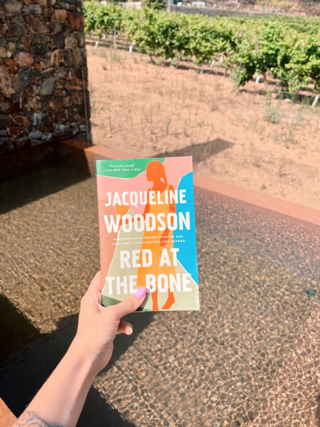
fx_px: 320
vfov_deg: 67.3
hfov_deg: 53.1
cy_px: 214
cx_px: 160
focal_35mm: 26
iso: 50
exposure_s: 1/3876
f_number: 1.6
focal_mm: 5.1
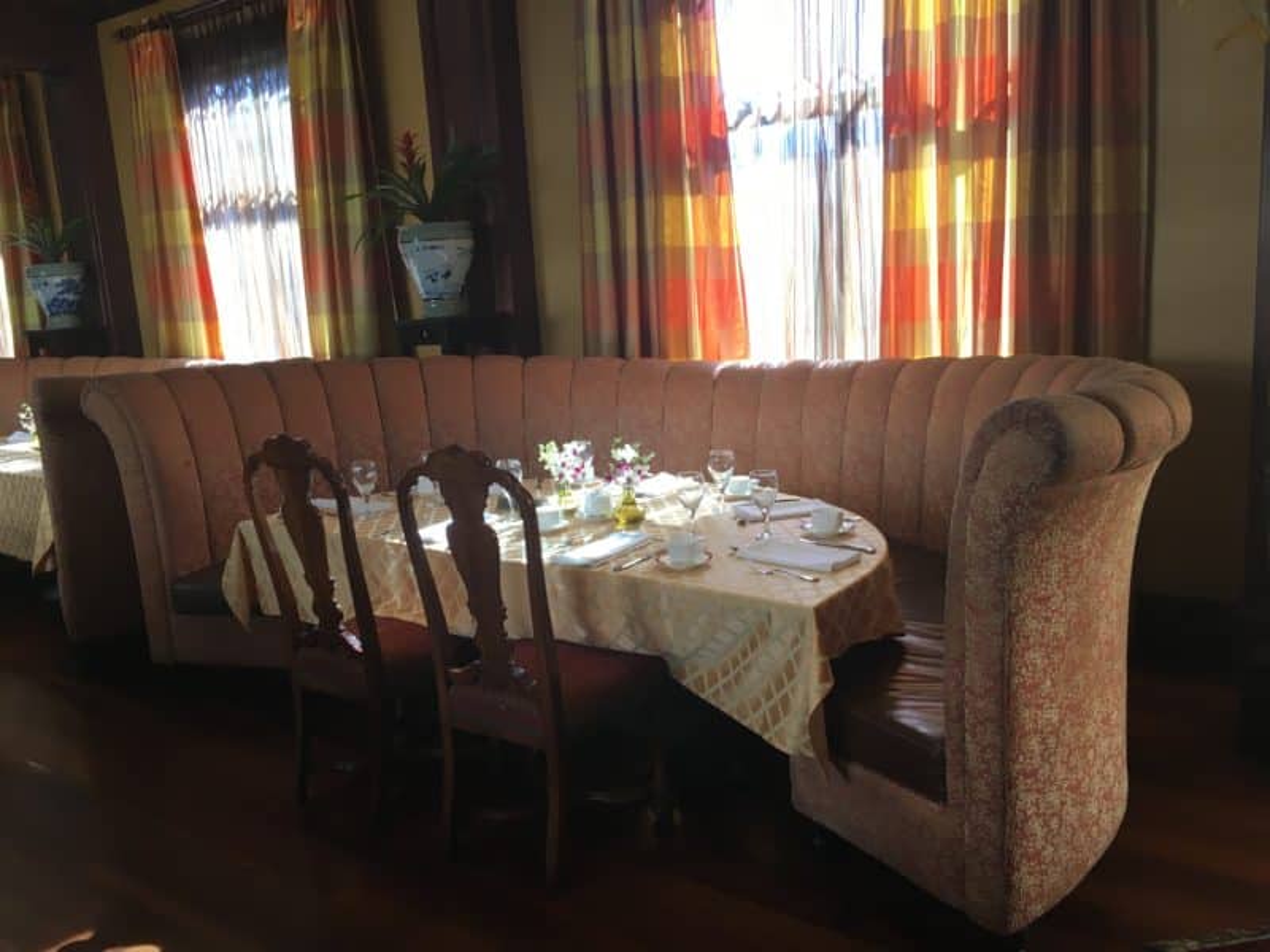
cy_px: 476
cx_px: 635
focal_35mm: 29
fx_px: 1064
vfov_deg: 48.2
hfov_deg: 61.7
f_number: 2.2
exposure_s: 1/30
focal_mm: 4.15
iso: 25
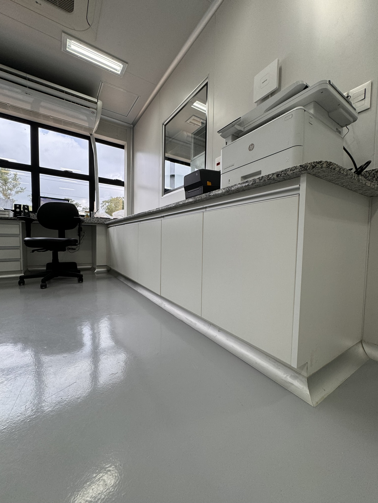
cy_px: 252
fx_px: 204
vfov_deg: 102.1
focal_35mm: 14
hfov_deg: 85.7
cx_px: 189
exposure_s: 1/120
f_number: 2.2
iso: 100
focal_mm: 2.22
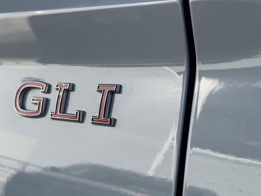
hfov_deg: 31.1
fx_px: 467
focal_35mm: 62
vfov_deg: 23.6
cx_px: 100
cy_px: 100
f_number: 1.78
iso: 64
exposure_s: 1/1815
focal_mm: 6.86
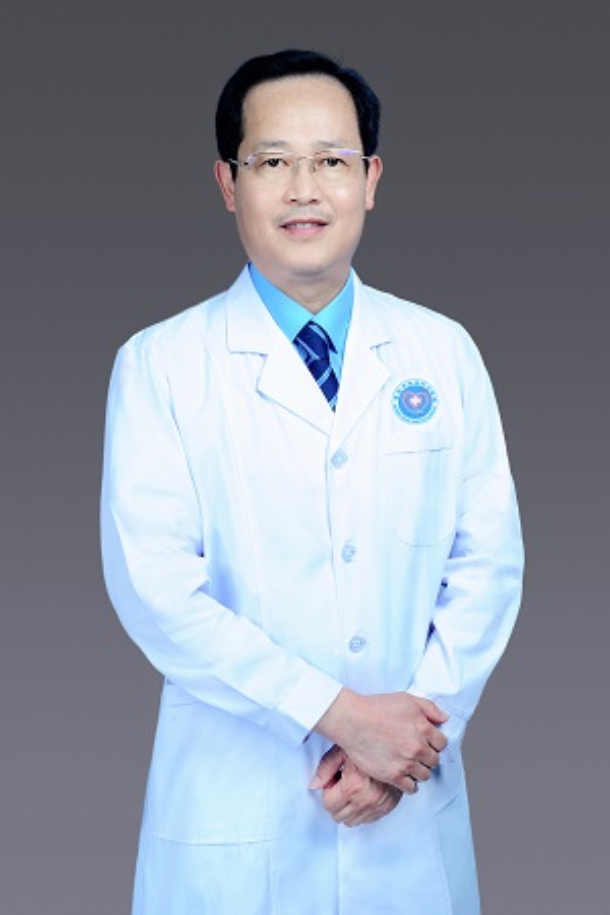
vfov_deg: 39.6
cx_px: 305
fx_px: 1271
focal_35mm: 50
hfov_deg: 27.0
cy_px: 458
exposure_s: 1/160
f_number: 10
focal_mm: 50
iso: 200
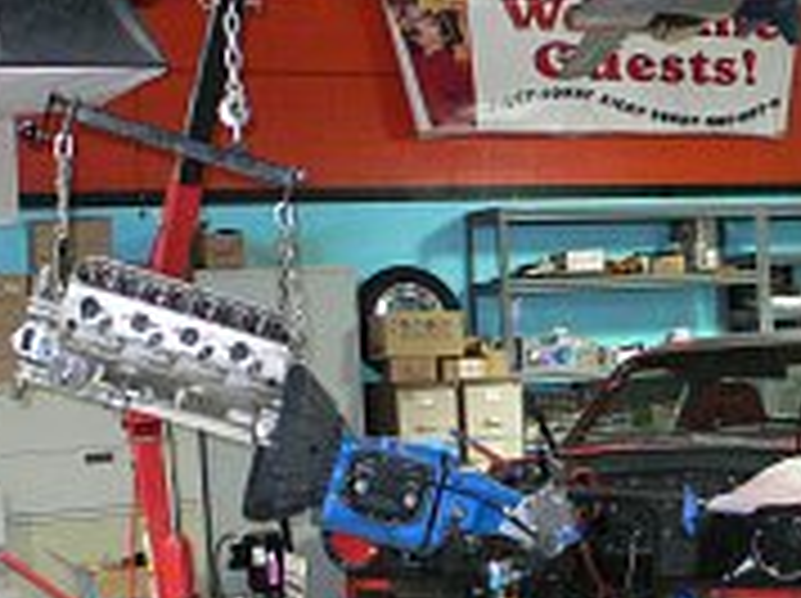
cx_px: 536
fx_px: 1548
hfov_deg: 28.8
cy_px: 425
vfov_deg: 21.7
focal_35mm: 67
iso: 400
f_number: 2.8
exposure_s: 1/30
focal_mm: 6.3
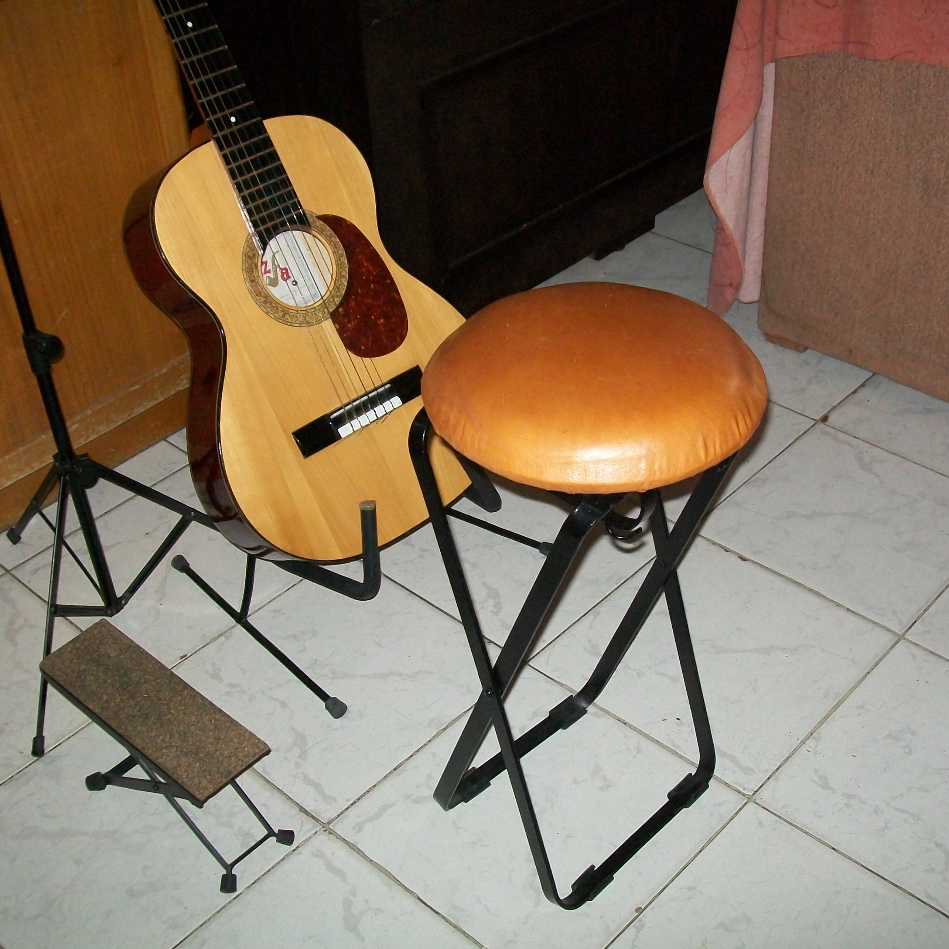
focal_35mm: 43
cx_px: 532
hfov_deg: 39.1
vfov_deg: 39.2
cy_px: 480
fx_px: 1334
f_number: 2.7
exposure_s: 1/60
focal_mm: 6
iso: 160
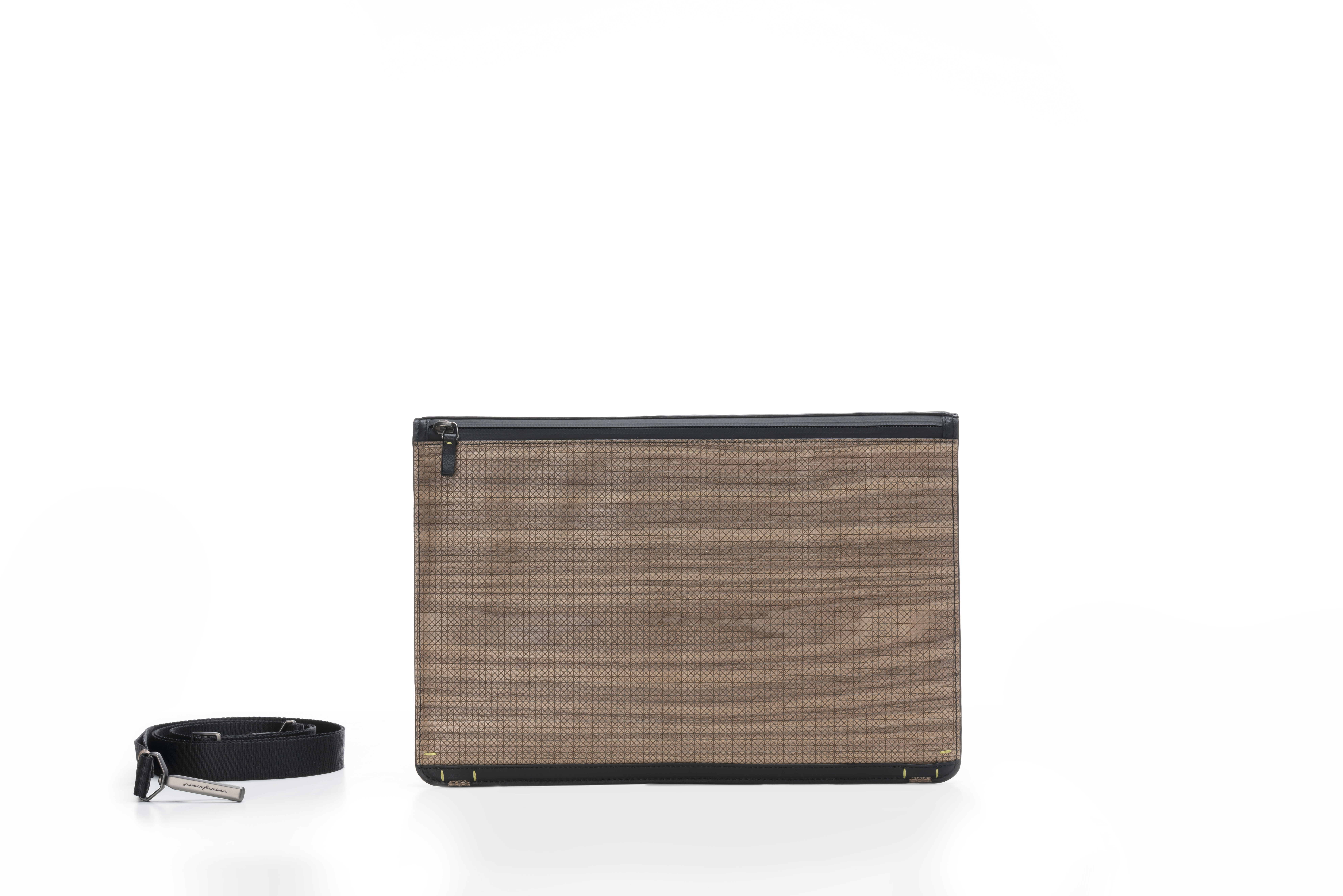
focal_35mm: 91
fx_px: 3395
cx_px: 672
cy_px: 448
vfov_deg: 15.0
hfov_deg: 22.4
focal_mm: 91
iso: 100
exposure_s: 1/160
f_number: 16
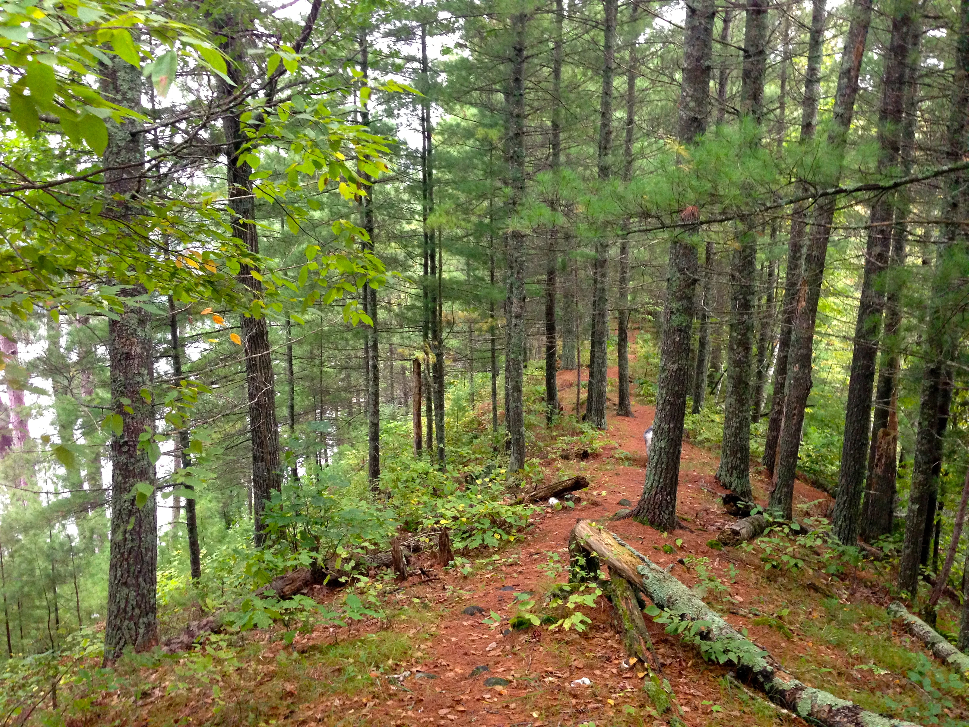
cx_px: 484
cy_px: 364
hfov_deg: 55.4
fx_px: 924
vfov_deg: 42.9
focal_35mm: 33
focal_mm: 4.13
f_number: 2.4
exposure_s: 1/20
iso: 250
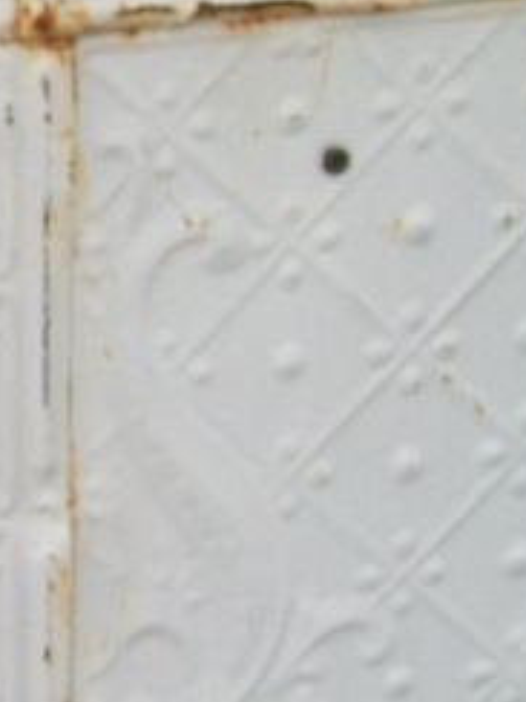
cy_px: 311
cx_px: -446
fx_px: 3059
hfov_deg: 9.3
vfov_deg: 13.1
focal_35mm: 151
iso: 80
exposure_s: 1/400
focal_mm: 6
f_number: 4.8
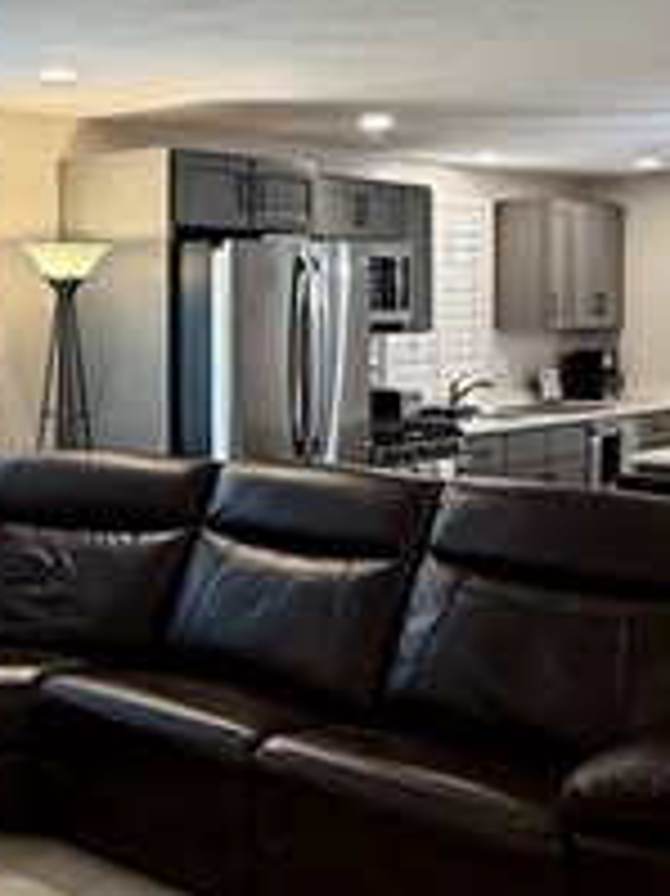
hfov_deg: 25.1
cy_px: 329
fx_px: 1395
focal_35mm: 54
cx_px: -67
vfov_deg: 35.3
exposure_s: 1/120
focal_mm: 2.22
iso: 200
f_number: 2.2
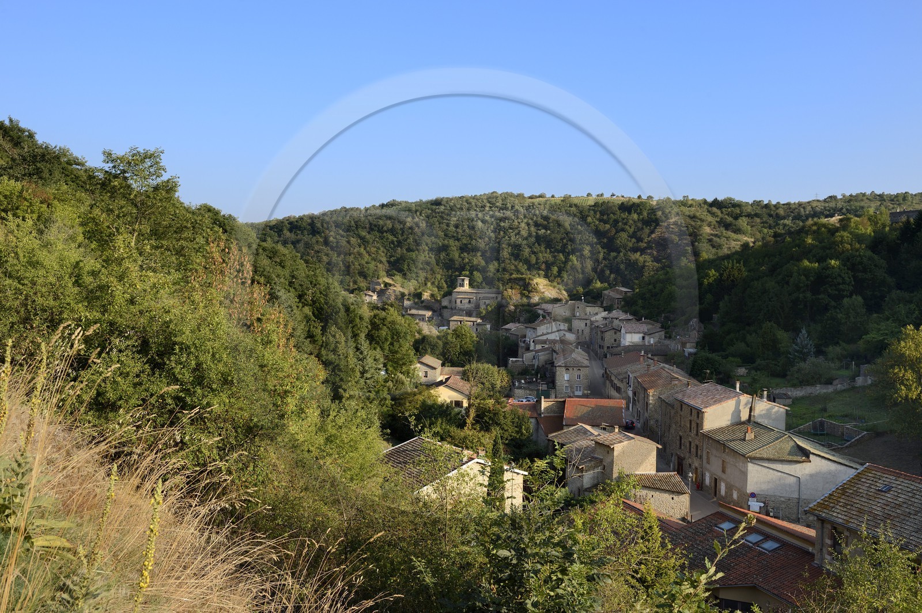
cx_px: 461
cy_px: 306
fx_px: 819
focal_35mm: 32
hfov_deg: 58.8
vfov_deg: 41.0
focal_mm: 32
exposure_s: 1/200
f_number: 11
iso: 200
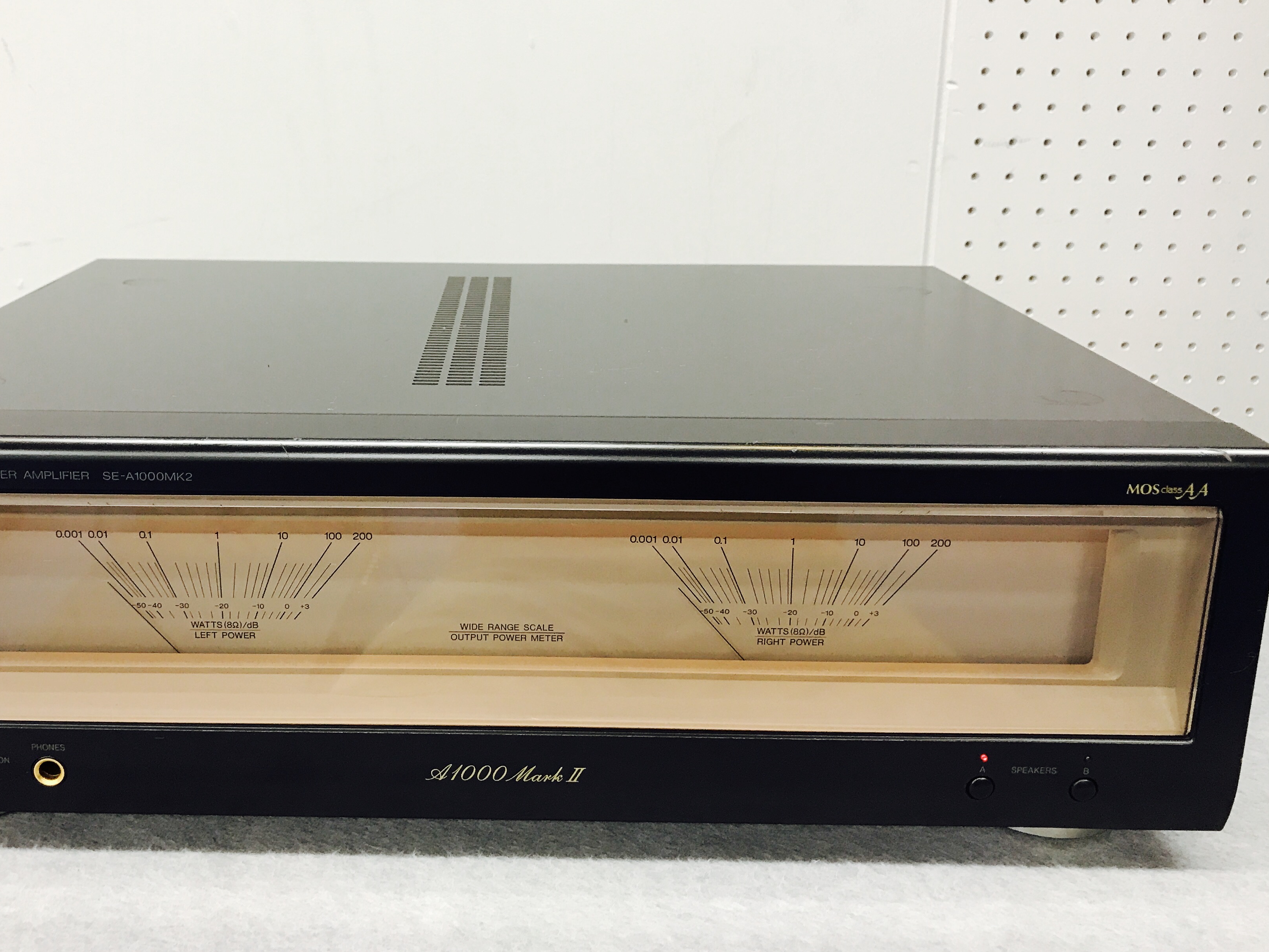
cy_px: 412
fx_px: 1283
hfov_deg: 52.2
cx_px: 500
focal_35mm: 35
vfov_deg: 40.6
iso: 32
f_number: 1.8
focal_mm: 3.99
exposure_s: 1/25
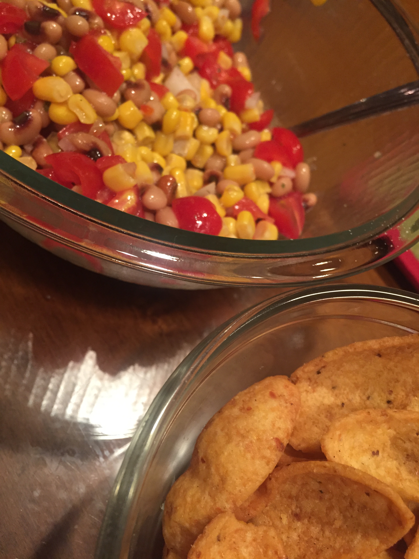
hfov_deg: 48.2
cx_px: 210
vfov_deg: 61.7
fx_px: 468
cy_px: 280
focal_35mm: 29
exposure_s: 1/30
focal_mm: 4.15
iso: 125
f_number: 2.2
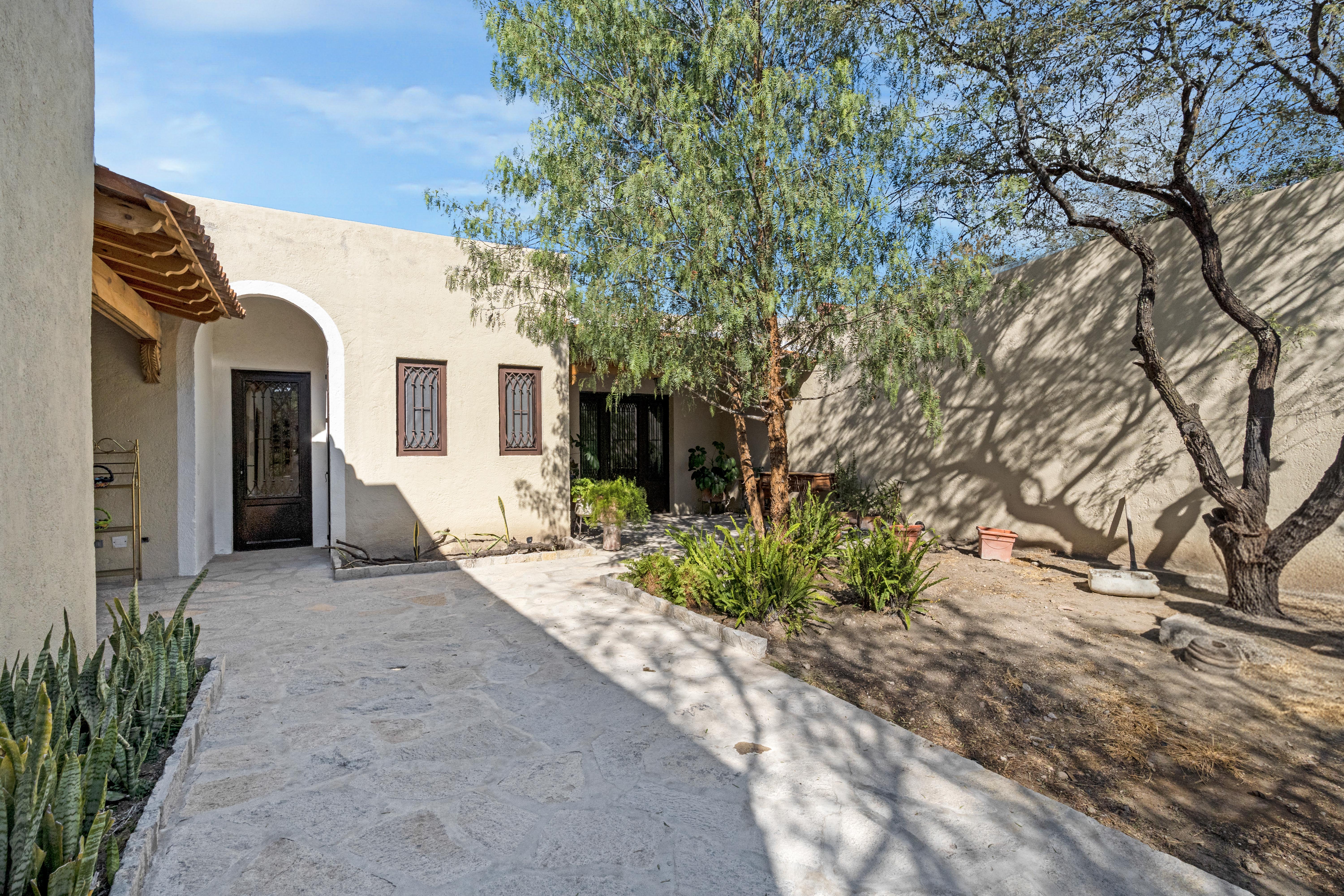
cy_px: 448
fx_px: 616
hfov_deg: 95.0
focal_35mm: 16
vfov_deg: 72.1
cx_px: 672
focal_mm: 11
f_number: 8
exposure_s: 1/1000
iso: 400
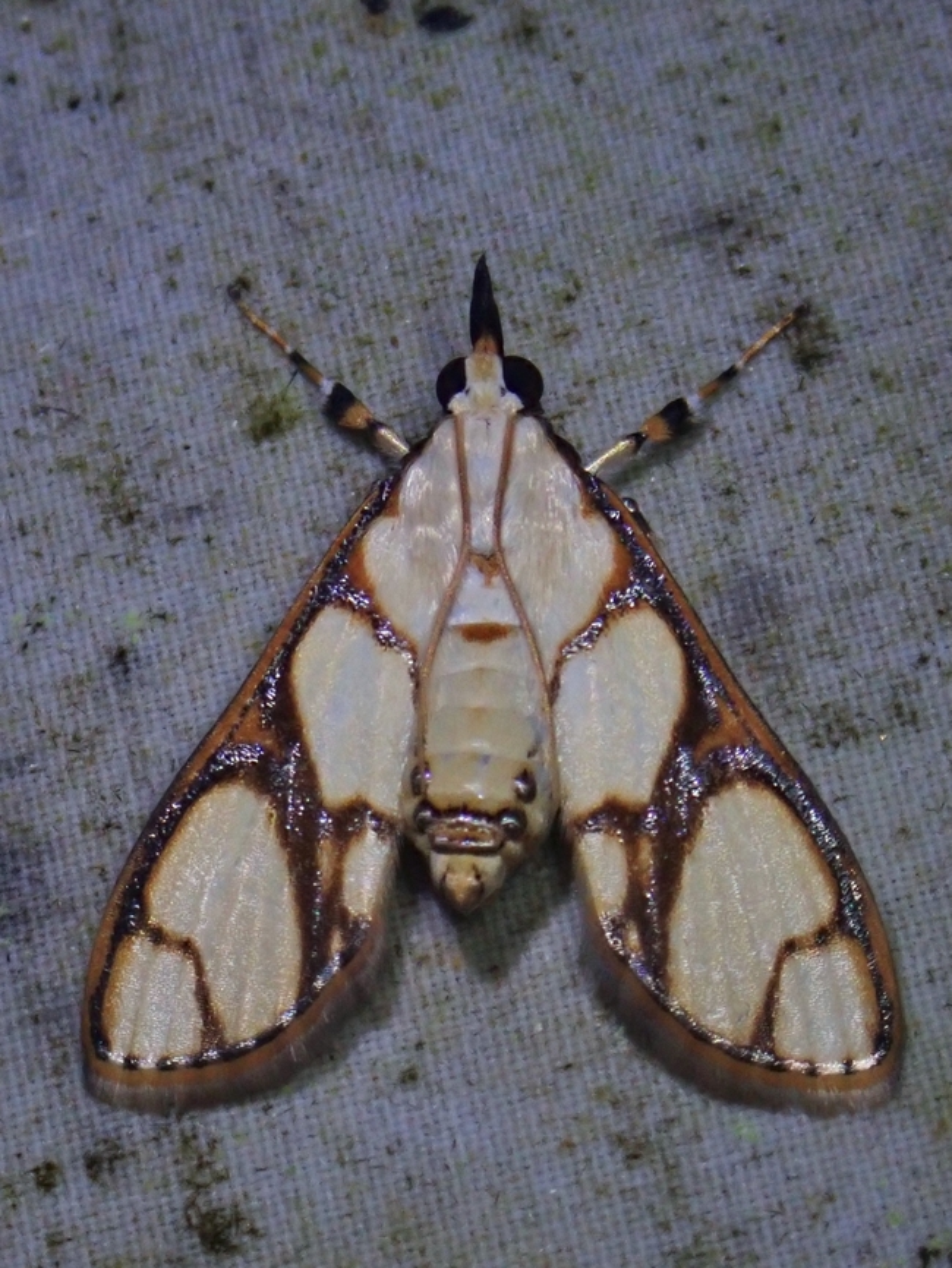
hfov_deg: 14.8
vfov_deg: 19.6
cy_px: 634
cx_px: 476
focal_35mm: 100
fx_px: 3665
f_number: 6.3
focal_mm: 18
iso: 400
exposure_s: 1/500
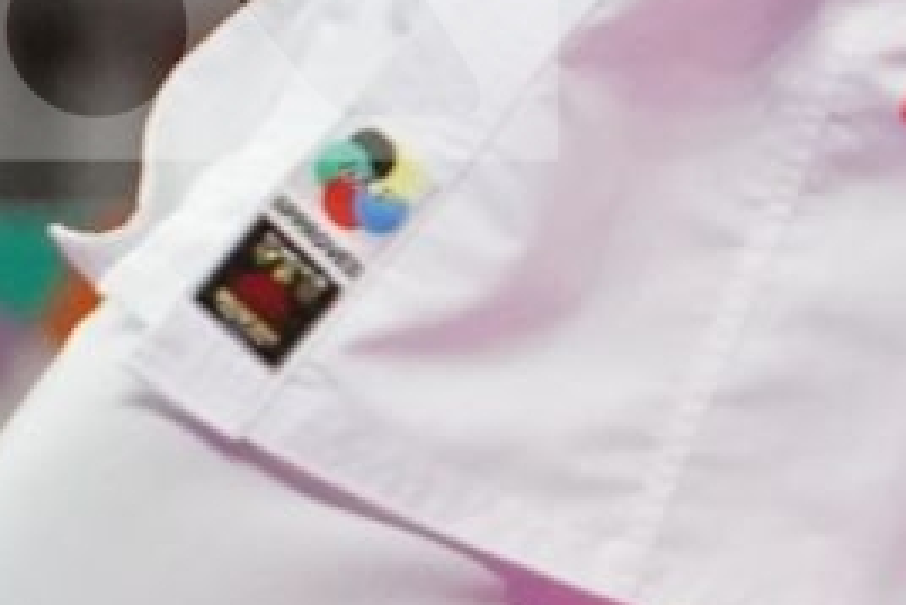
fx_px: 59372
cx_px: 243
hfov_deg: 0.9
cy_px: -1349
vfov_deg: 0.6
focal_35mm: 2358
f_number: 4
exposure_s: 1/1000
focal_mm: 234
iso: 4000
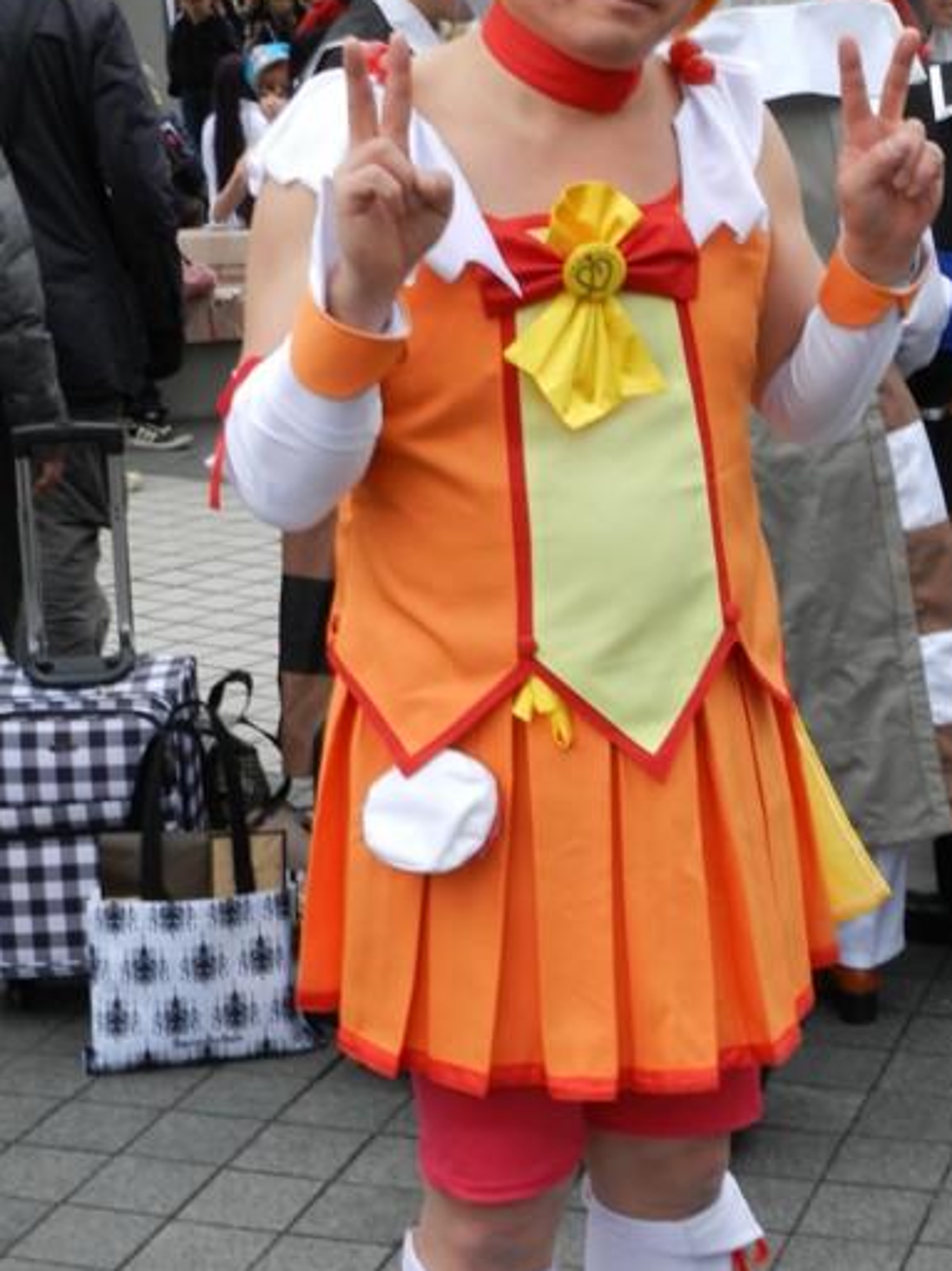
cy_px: 562
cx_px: 661
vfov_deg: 27.0
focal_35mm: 72
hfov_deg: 20.3
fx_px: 2641
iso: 200
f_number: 4.2
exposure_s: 1/30
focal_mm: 8.1
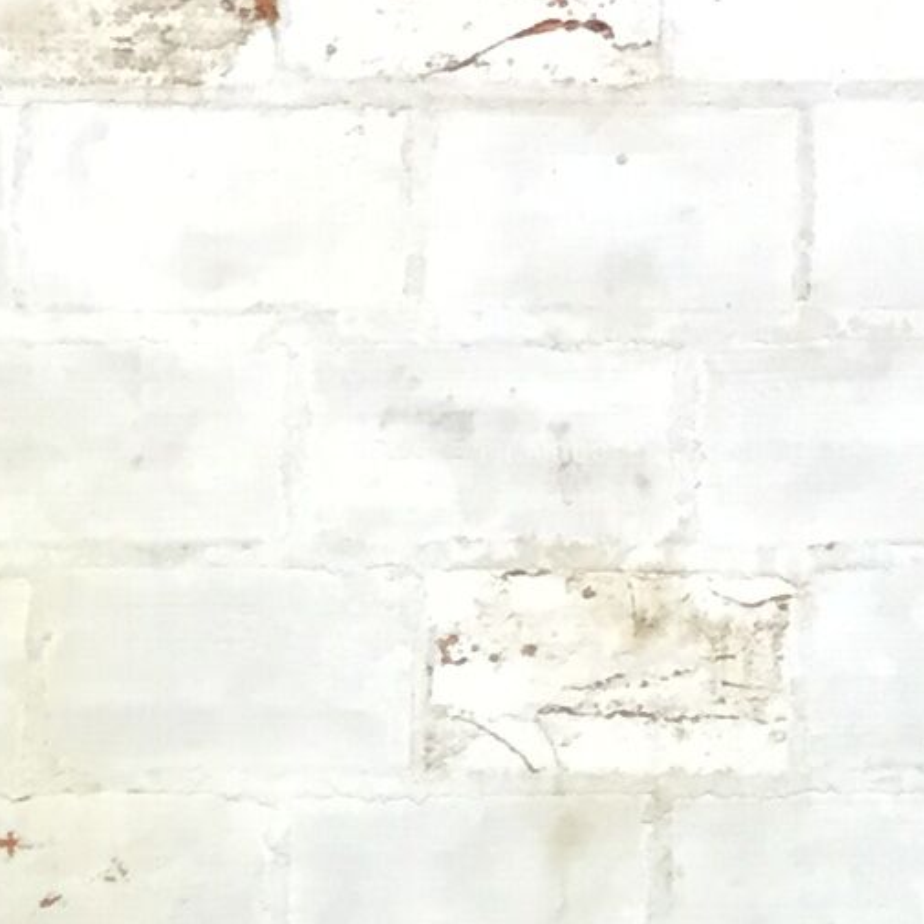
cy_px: 1572
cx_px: -300
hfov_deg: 9.7
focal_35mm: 177
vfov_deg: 9.5
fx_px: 5345
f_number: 2.4
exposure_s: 1/33
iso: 40
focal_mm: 3.3
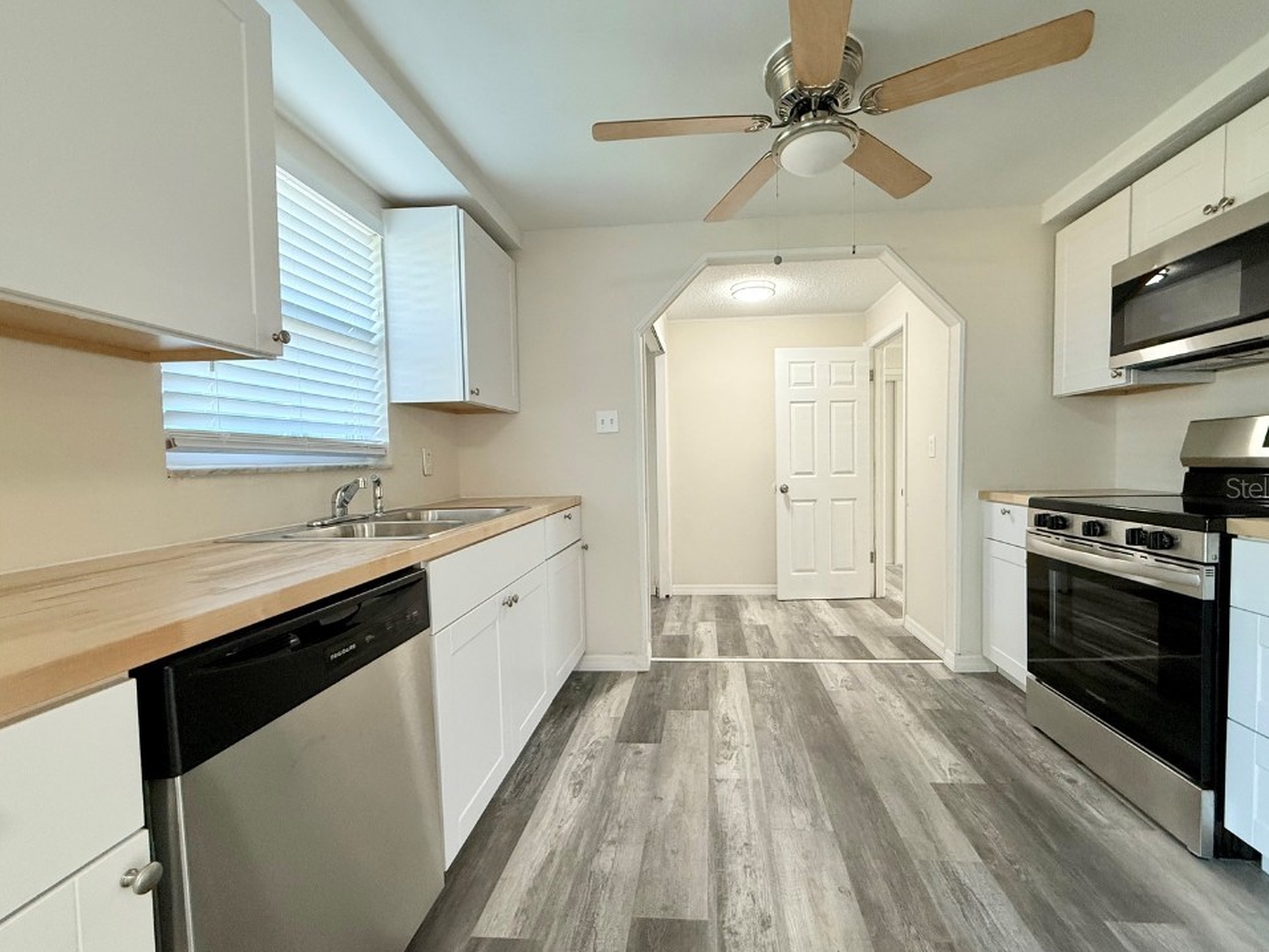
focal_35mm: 15
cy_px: 487
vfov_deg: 81.7
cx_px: 672
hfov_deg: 98.1
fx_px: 550
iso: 320
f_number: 2.2
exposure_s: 1/120
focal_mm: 2.22
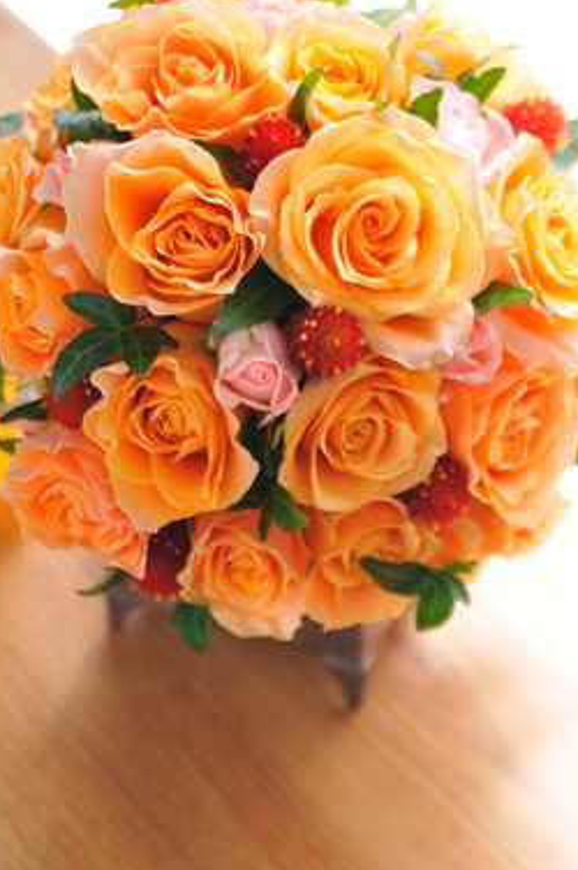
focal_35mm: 99
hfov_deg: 13.8
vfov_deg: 20.6
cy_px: 319
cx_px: 349
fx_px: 2388
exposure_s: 1/125
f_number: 2.8
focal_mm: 46
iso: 200
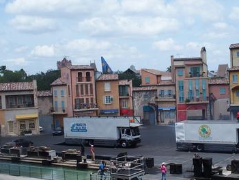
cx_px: 139
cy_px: 99
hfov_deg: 35.4
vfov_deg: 27.1
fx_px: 373
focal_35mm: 54
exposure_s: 1/1000
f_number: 4
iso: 100
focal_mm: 9
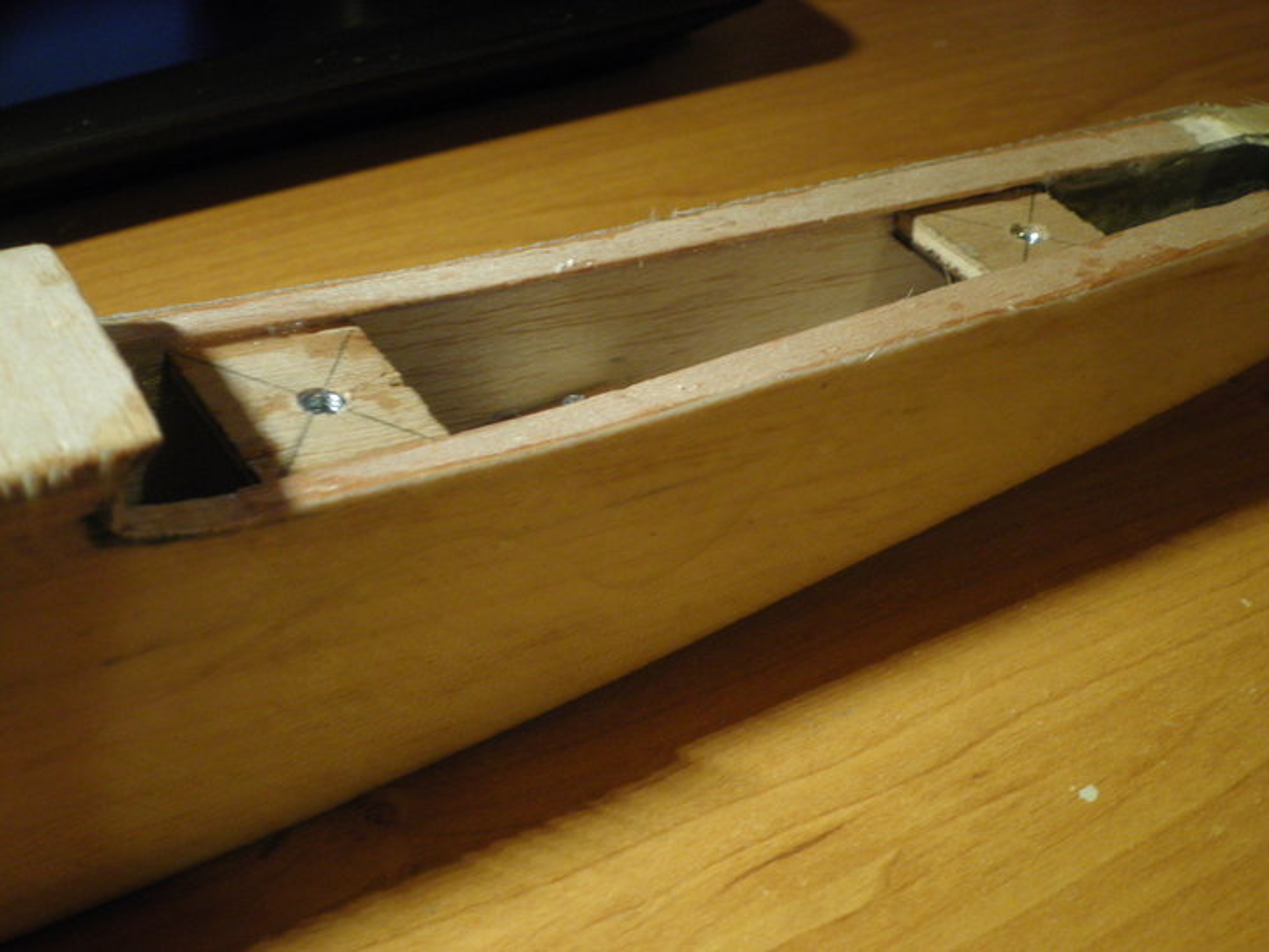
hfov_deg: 40.4
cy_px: 476
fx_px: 1723
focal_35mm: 47
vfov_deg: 30.9
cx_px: 634
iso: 160
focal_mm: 8.3
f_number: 3.4
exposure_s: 1/10
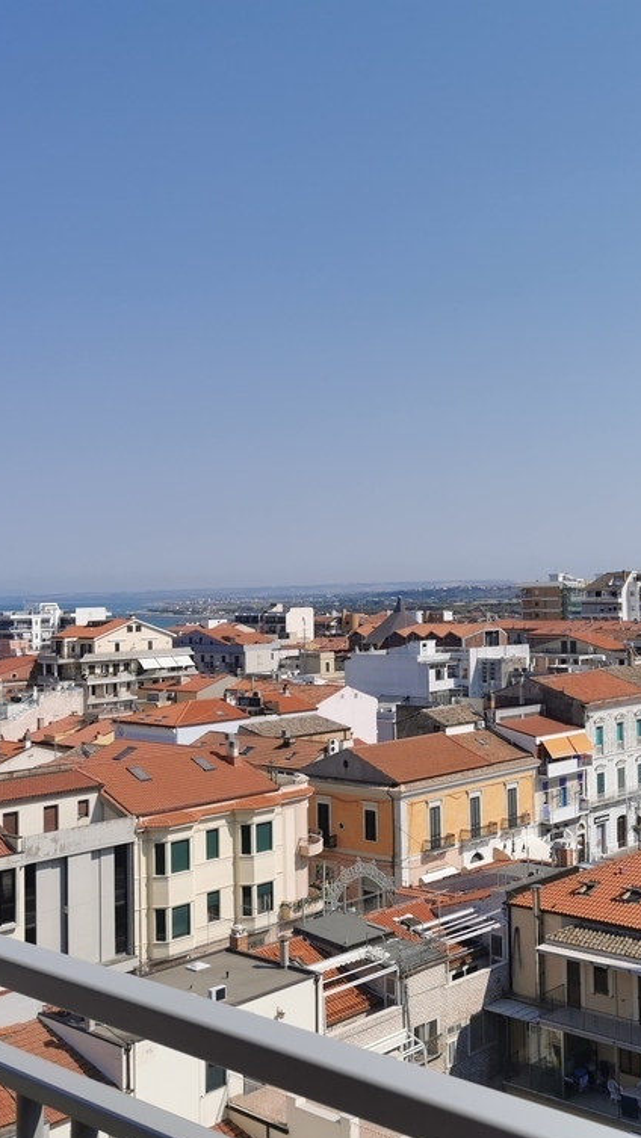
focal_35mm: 40
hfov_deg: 29.5
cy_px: 579
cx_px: 441
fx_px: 1208
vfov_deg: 50.5
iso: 50
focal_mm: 5.56
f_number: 1.6
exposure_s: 1/6667
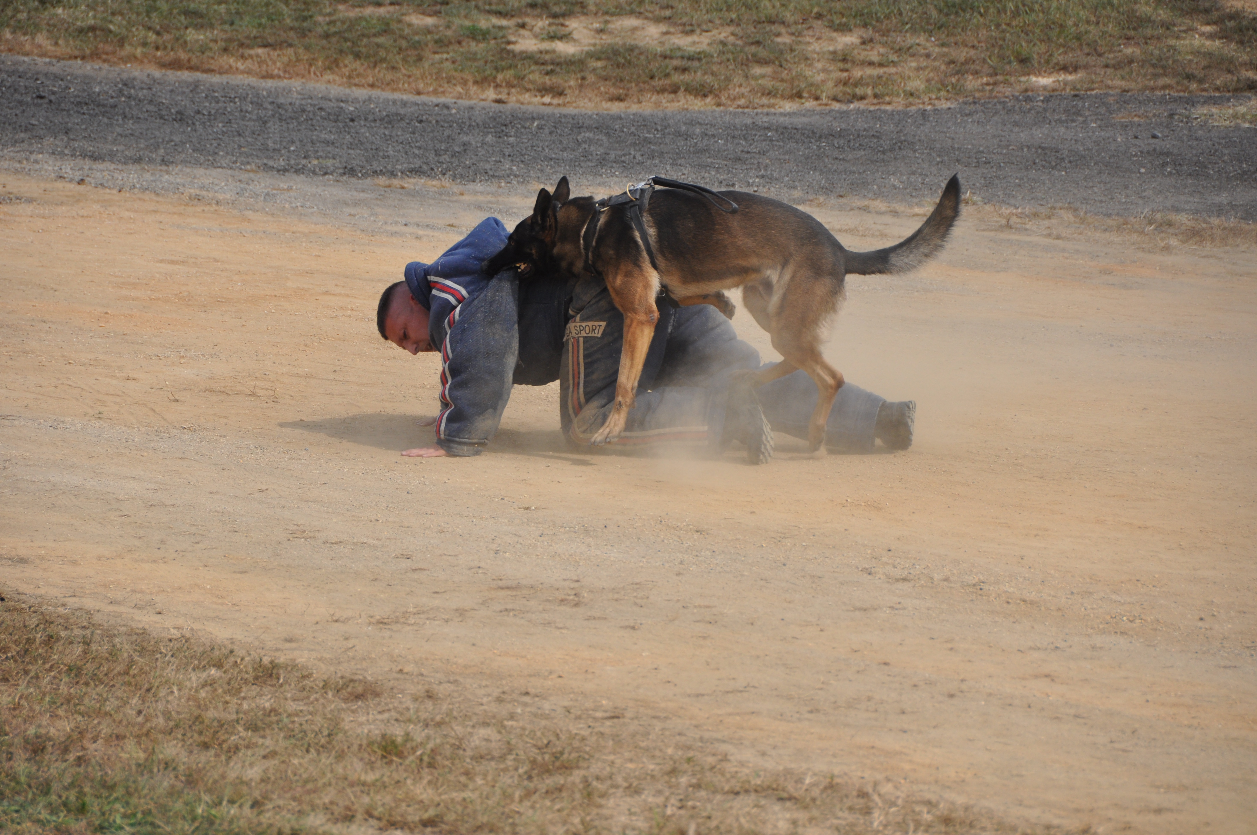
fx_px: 7847
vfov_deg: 6.1
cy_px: 418
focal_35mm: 225
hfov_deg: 9.2
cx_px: 628
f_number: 5.6
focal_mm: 150
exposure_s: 1/2000
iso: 360
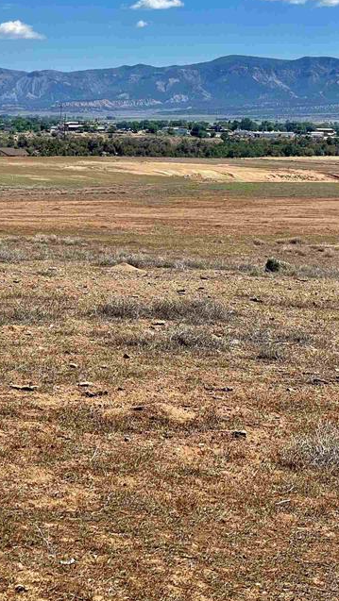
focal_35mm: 91
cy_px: 265
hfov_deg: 13.2
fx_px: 1452
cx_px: 33
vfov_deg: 23.4
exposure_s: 1/2083
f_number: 2
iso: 25
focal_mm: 6
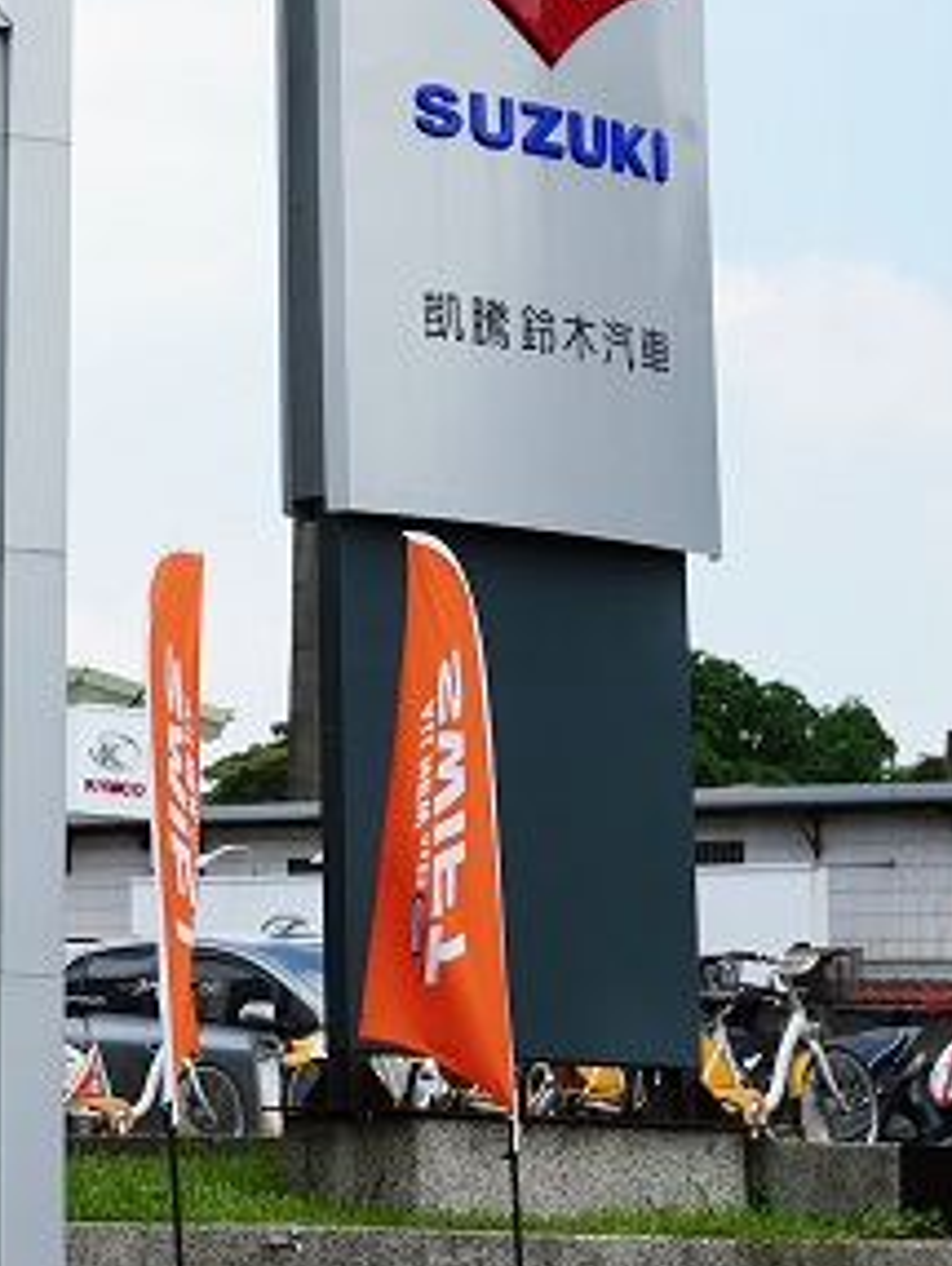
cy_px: 385
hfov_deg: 11.1
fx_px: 4650
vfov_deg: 15.5
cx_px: -624
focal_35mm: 127
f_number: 4
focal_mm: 28
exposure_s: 1/500
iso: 100
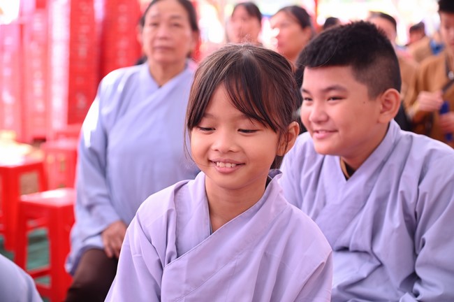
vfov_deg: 18.1
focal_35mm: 75
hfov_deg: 27.0
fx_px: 945
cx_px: 227
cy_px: 151
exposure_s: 1/160
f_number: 4.5
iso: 1000
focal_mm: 75
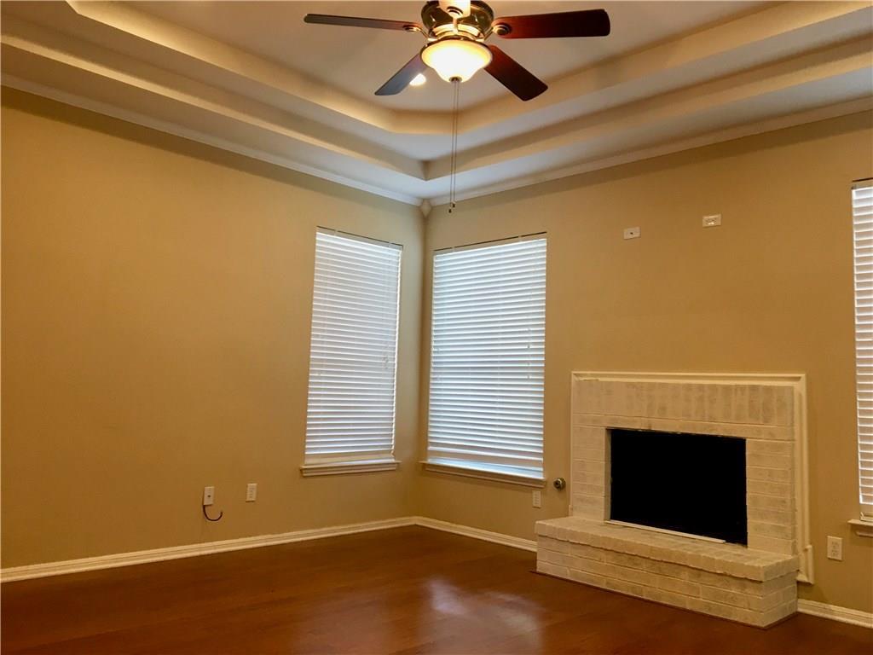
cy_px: 328
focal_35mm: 29
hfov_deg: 61.7
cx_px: 436
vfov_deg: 48.2
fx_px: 731
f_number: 2.2
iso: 80
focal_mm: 4.15
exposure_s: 1/30
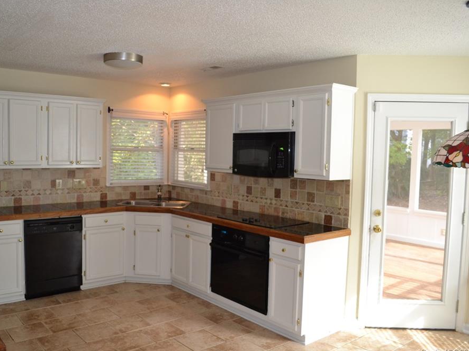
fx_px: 406
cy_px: 176
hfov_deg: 59.8
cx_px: 207
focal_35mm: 30
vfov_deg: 46.8
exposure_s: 1/60
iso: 800
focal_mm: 18
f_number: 3.5
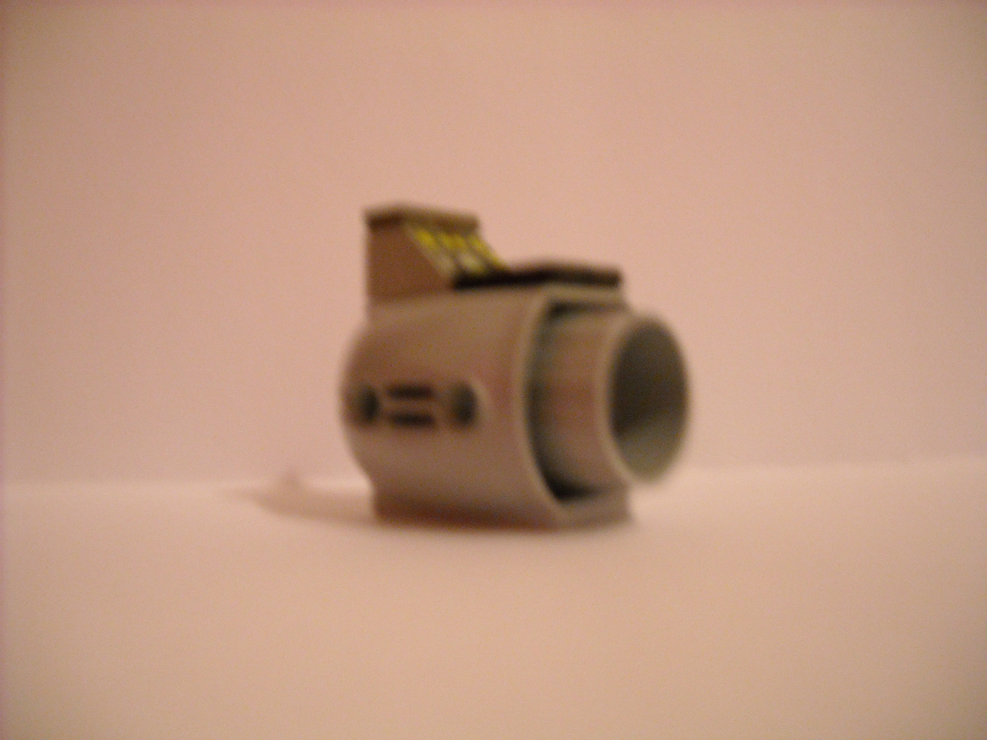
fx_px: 998
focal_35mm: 35
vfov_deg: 40.7
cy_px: 370
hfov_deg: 52.6
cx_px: 494
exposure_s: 1/8
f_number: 2.8
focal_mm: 5.7
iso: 436
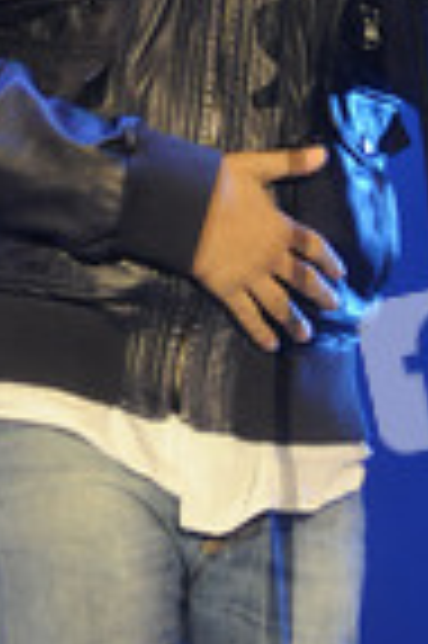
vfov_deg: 5.1
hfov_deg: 3.4
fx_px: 7257
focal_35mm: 406
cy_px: 122
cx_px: 180
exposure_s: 1/160
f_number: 5.6
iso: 3200
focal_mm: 145
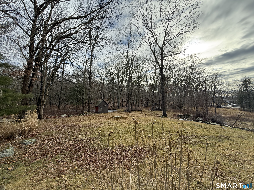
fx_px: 103
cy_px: 95
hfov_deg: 102.1
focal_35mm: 14
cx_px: 127
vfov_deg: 85.7
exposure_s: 1/1033
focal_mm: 2.22
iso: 50
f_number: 2.2
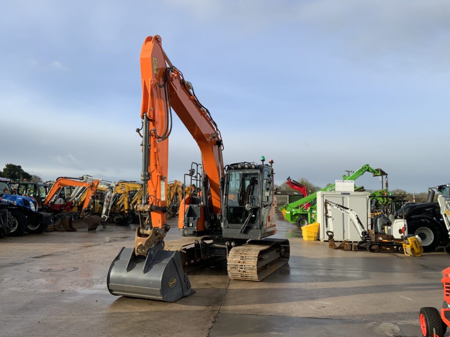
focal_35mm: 29
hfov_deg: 61.7
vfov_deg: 48.2
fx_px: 377
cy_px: 168
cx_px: 225
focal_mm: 3
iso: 16
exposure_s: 1/1311
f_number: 1.8
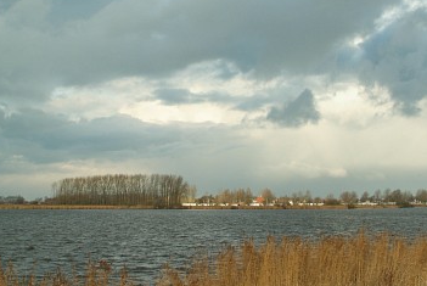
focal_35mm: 68
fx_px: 808
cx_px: 268
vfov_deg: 20.1
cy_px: 127
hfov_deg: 29.5
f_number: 8
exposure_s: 1/500
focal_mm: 35
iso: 400
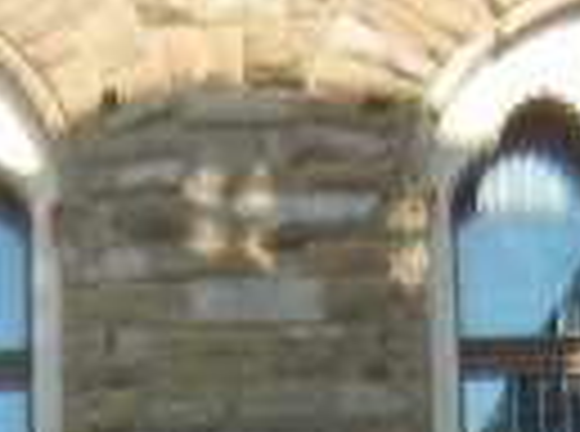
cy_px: 1616
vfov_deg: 5.5
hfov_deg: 8.2
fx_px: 3993
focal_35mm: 239
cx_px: -225
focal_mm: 5.4
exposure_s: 1/665
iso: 160
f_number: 3.5
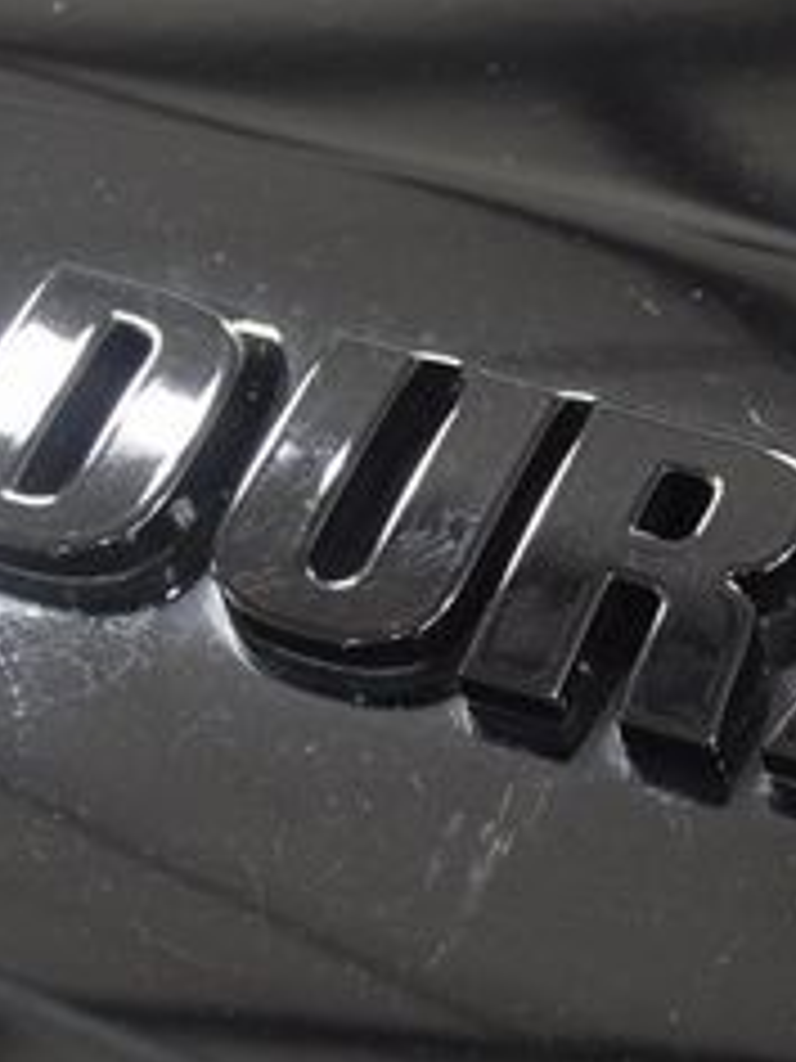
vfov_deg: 15.7
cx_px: 917
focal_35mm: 125
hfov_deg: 11.6
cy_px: 772
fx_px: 3833
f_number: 4.8
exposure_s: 1/30
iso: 2000
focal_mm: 32
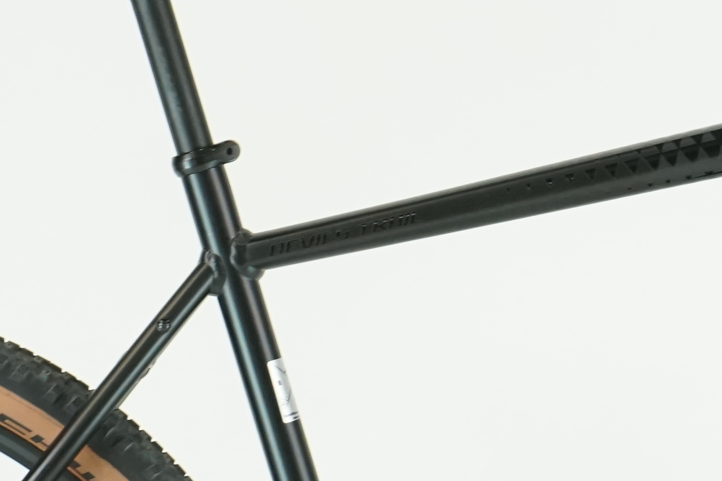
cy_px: 516
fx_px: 4492
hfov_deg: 9.2
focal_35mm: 224
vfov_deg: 6.1
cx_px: 642
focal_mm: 58
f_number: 5.6
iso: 1600
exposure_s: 1/200
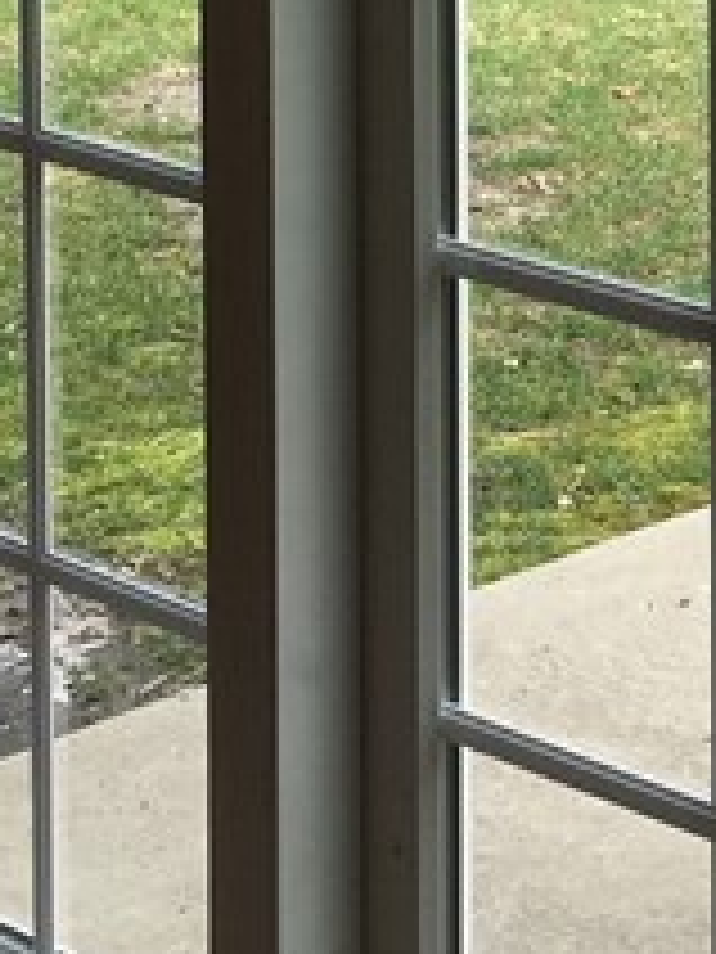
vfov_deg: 13.2
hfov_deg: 10.3
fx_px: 3861
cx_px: 1000
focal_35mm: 140
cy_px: -526
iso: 25
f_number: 2.2
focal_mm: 4.15
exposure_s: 1/174
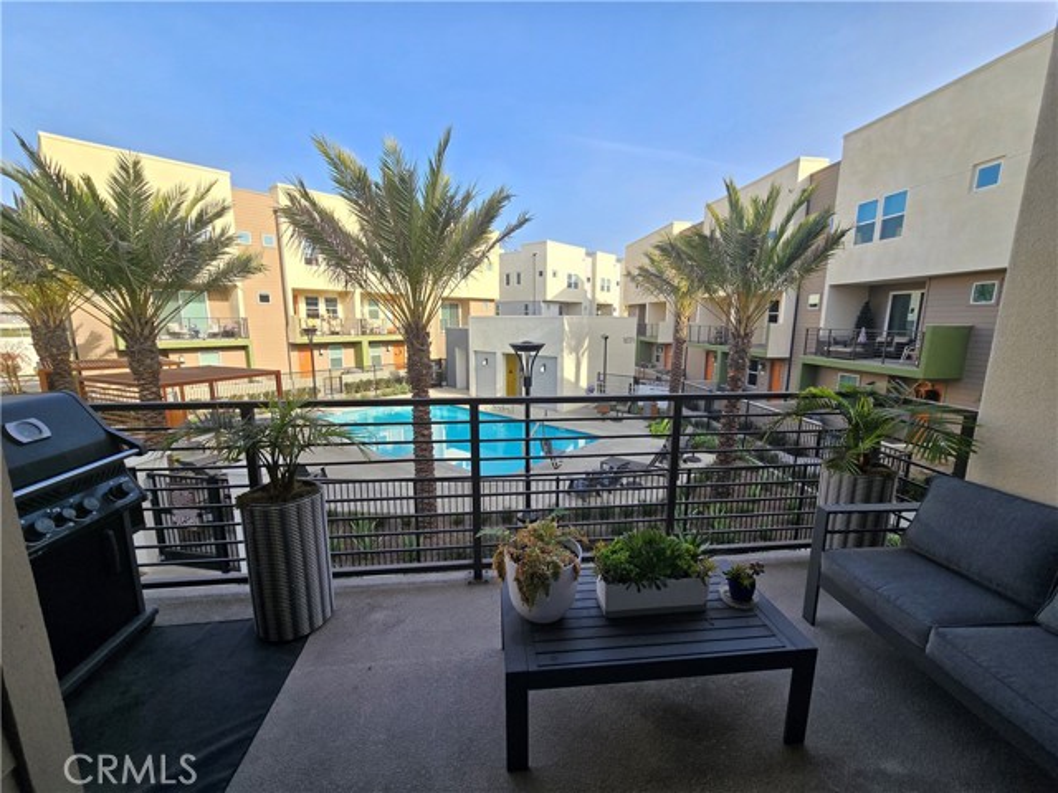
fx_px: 397
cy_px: 396
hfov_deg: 106.2
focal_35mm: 13
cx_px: 529
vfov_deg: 89.9
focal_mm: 2.2
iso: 50
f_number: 2.2
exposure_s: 1/1076
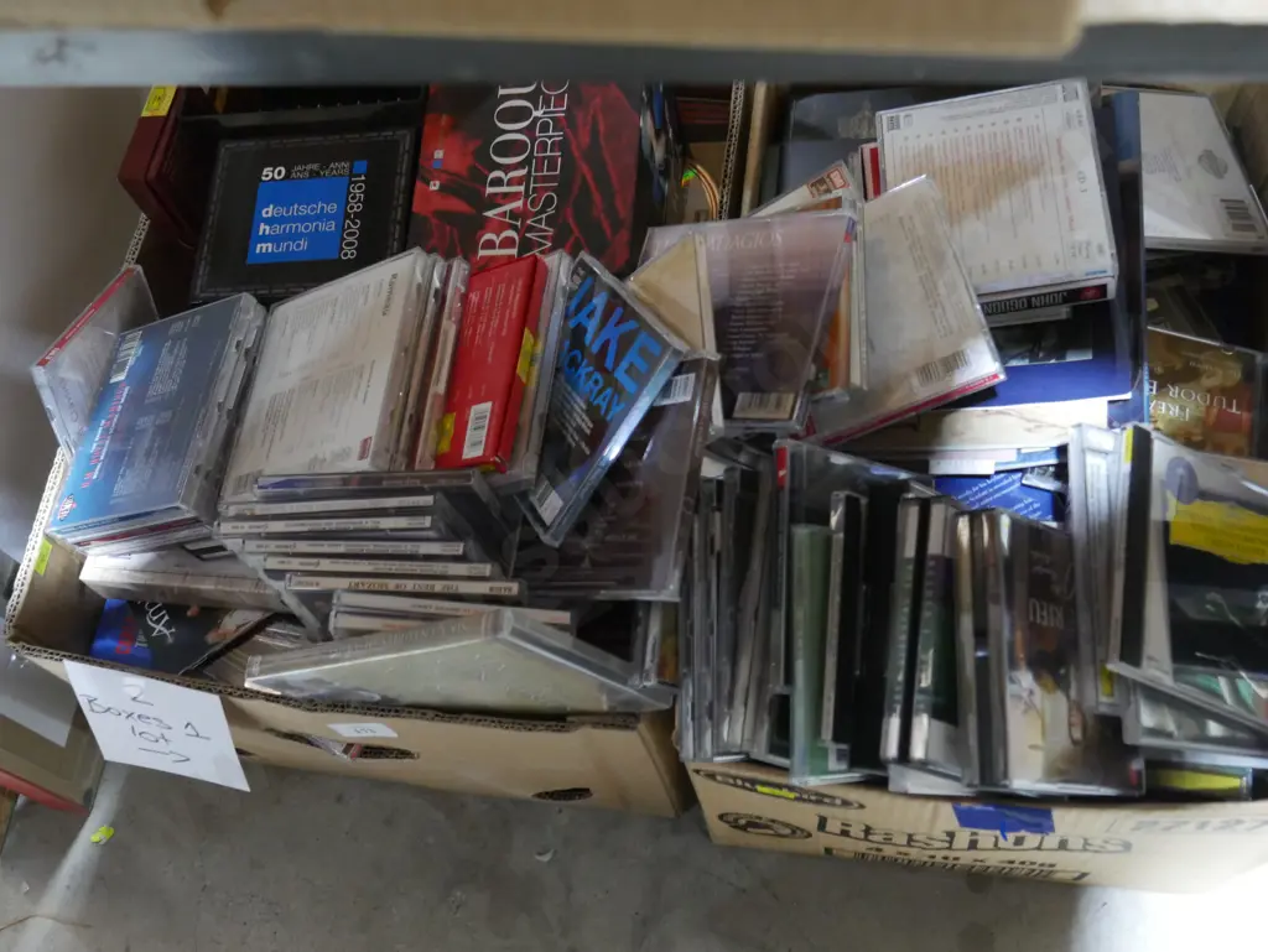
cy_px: 476
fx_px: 1393
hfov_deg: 49.0
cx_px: 634
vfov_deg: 37.8
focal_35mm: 38
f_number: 4.1
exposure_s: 1/60
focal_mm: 19
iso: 3200
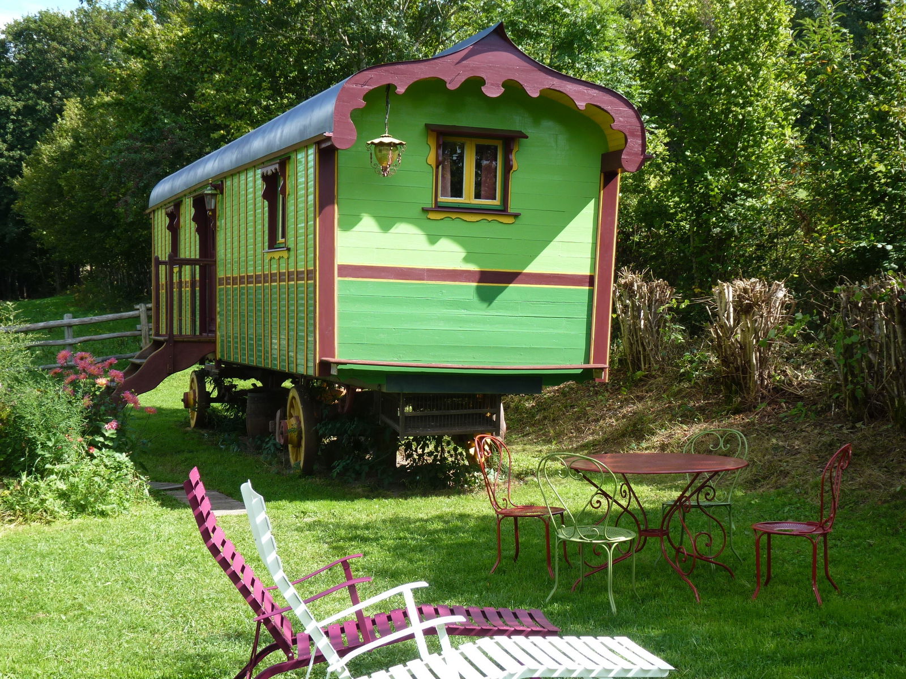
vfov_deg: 26.6
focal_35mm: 55
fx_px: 1440
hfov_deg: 34.9
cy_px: 340
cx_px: 453
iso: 80
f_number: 4
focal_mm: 9.8
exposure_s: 1/200
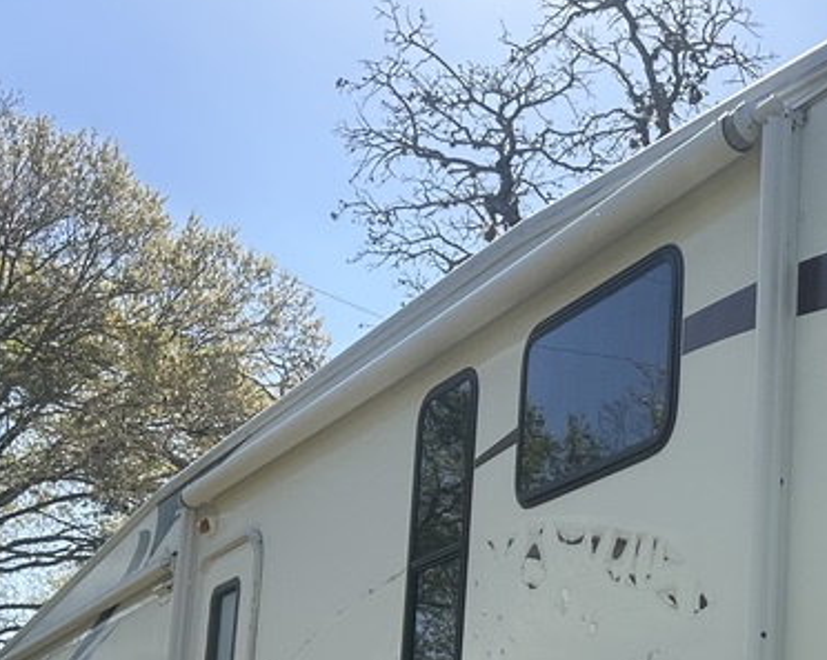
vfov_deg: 23.0
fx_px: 1541
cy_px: 693
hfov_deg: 28.0
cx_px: 858
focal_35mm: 63
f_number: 1.78
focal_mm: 6.86
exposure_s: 1/2469
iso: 80
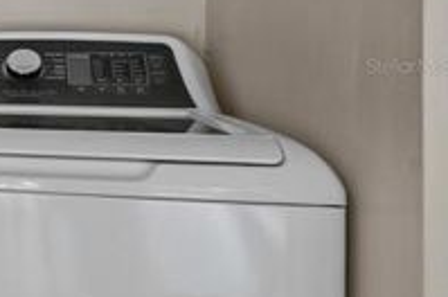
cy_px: 65
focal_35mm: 71
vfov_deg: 19.0
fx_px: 882
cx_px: -339
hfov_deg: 20.7
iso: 320
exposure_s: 1/2.5
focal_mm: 20
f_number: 8
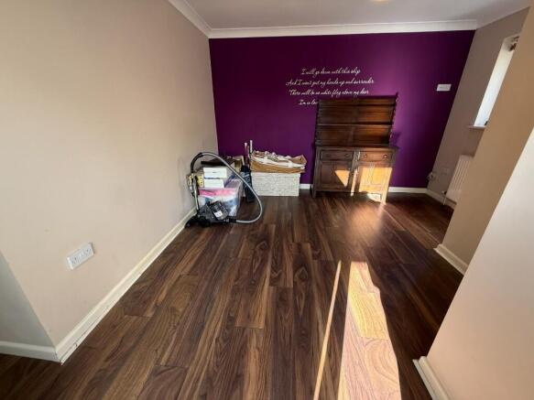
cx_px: 267
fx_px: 216
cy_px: 200
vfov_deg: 85.7
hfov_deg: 102.1
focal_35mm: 14
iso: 200
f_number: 2.2
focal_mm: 2.22
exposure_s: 1/99
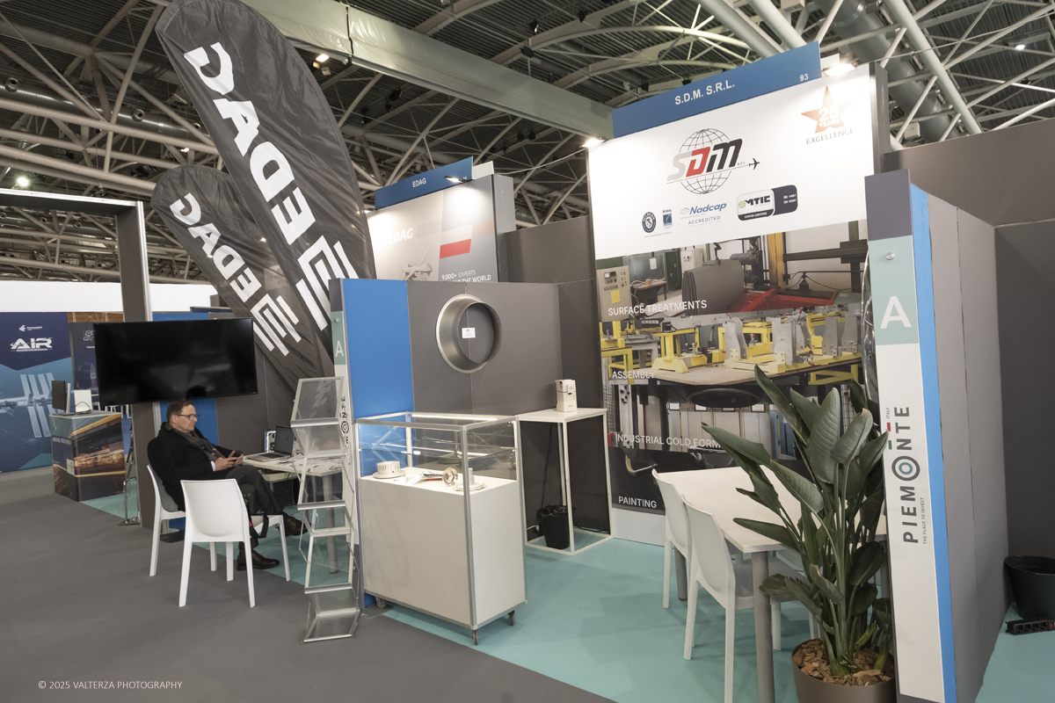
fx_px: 674
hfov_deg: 76.1
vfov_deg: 55.1
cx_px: 528
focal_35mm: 23
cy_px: 352
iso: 2500
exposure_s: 1/125
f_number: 6.4
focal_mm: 15.1
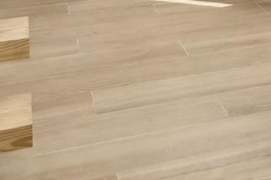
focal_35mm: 102
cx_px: 360
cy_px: -208
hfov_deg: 18.5
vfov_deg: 11.7
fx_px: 767
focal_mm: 22
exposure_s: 1/250
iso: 100
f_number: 8
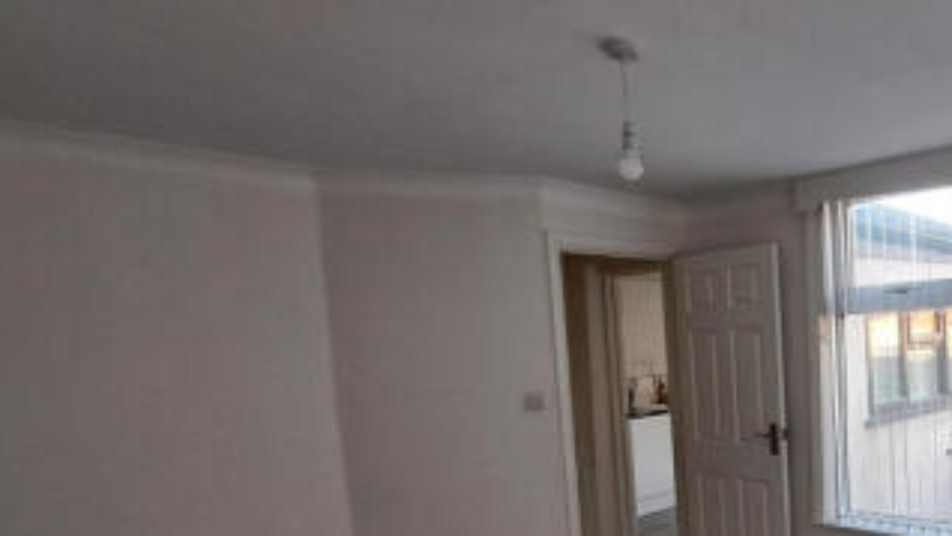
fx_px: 656
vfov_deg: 43.2
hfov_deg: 63.8
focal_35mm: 26
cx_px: 798
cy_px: 391
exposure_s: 1/50
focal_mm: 1.74
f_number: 2.2
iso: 80
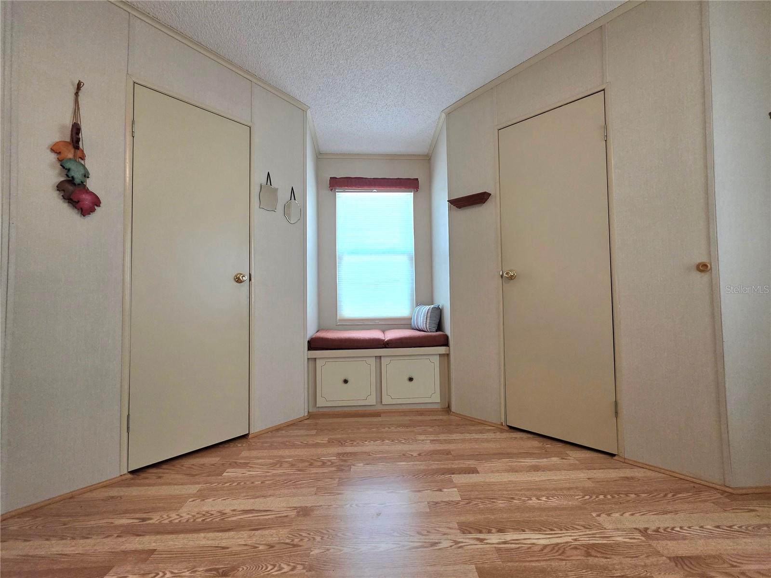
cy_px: 289
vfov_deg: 89.9
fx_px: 290
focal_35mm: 13
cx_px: 386
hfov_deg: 106.2
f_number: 1.9
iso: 250
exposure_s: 1/120
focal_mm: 2.2
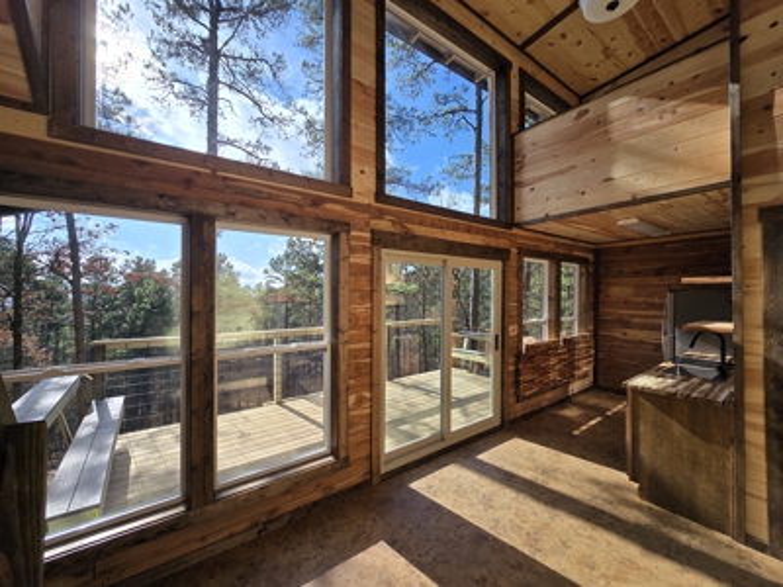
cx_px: 392
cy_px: 294
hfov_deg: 106.2
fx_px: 294
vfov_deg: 89.9
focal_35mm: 13
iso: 50
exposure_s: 1/1105
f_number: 2.2
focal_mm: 2.2
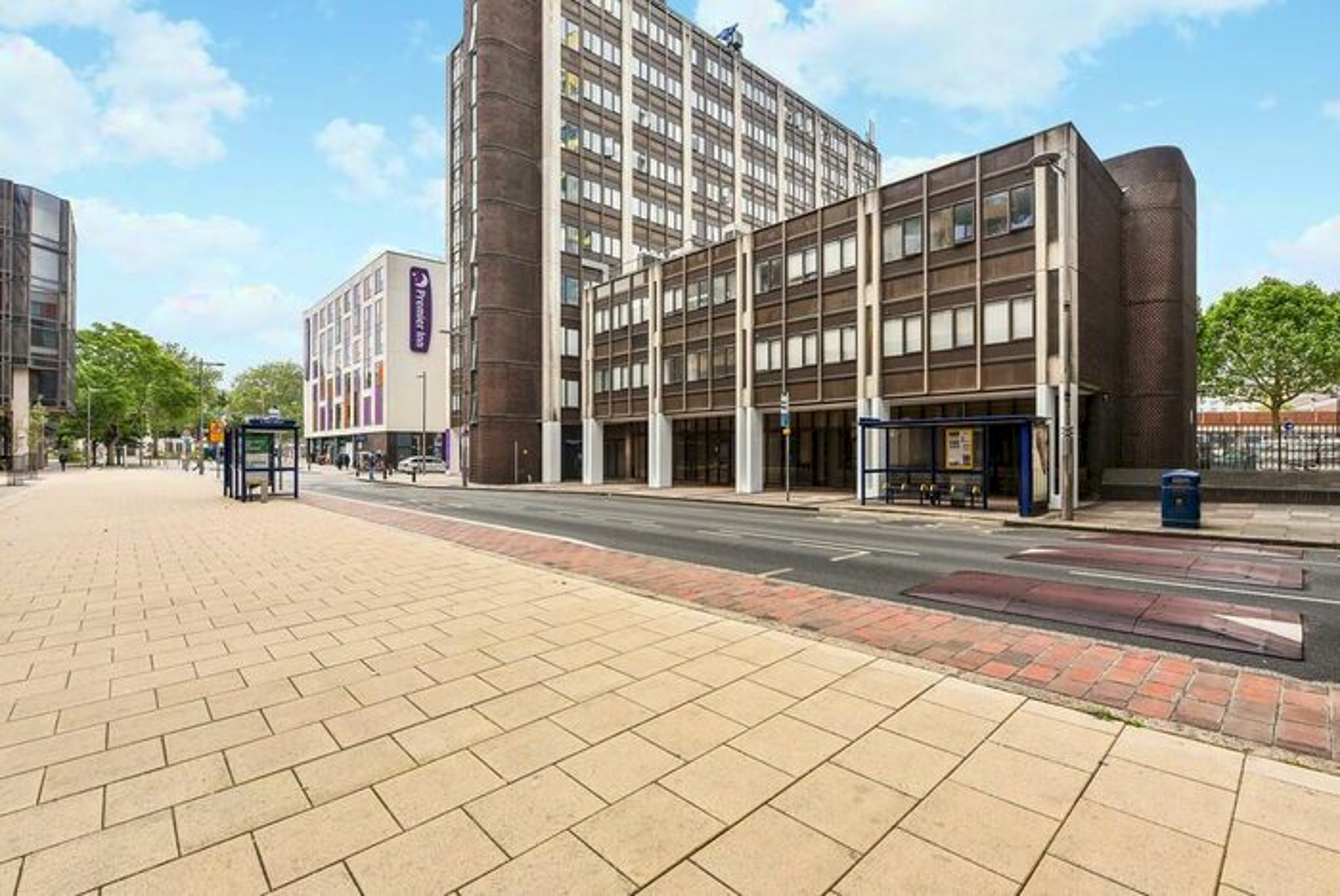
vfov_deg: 73.9
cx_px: 670
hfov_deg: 96.7
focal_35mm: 16
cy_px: 448
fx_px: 596
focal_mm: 16
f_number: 8
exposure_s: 1/800
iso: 400
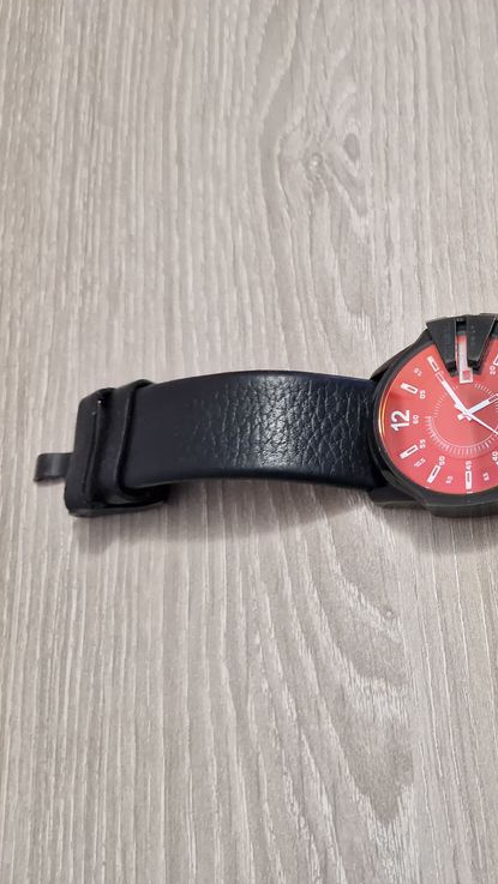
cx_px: 552
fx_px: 798
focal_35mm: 34
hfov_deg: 30.8
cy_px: 437
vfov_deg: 58.0
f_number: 1.8
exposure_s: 1/60
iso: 100
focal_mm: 5.4
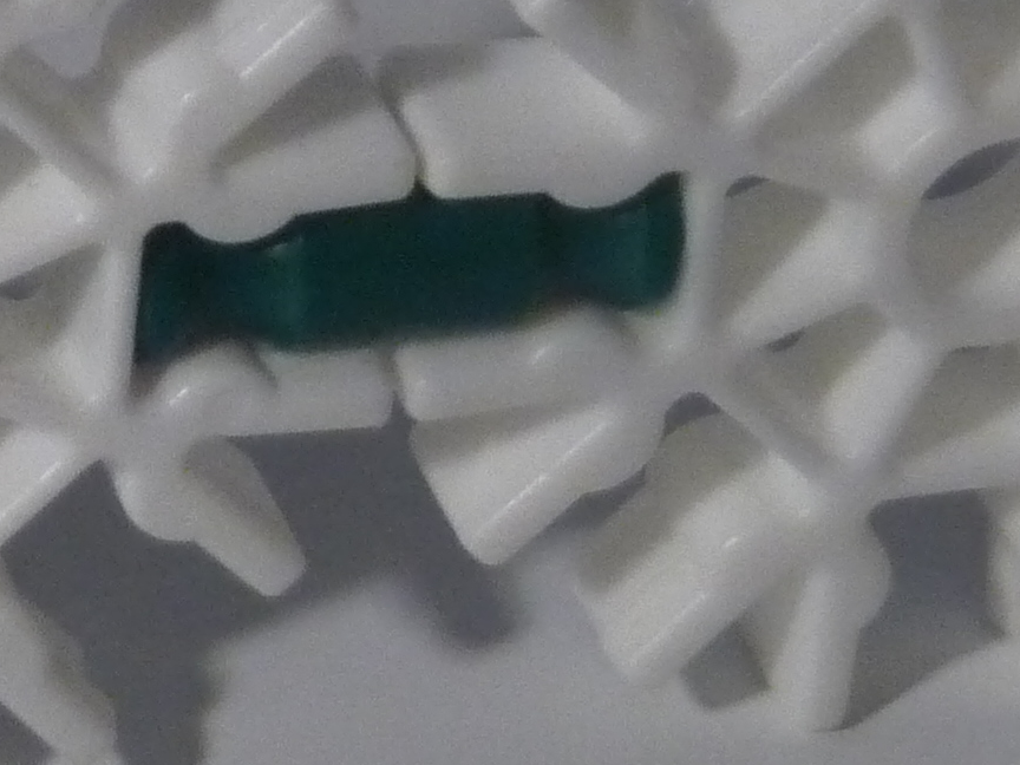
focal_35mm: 997
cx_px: -67
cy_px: 450
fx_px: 29378
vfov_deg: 1.5
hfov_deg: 2.0
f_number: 4.9
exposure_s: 1/50
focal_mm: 45.4
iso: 400
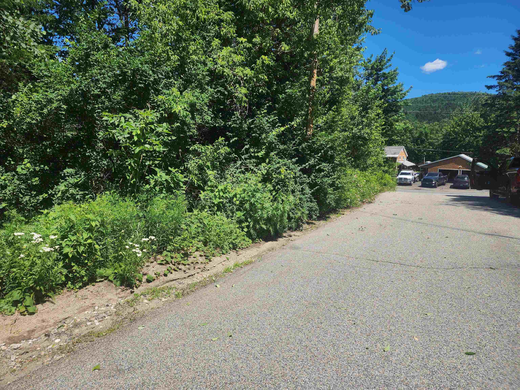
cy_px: 195
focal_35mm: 23
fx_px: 346
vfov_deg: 58.9
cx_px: 260
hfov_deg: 73.9
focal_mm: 6.4
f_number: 1.8
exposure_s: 1/1019
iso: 12
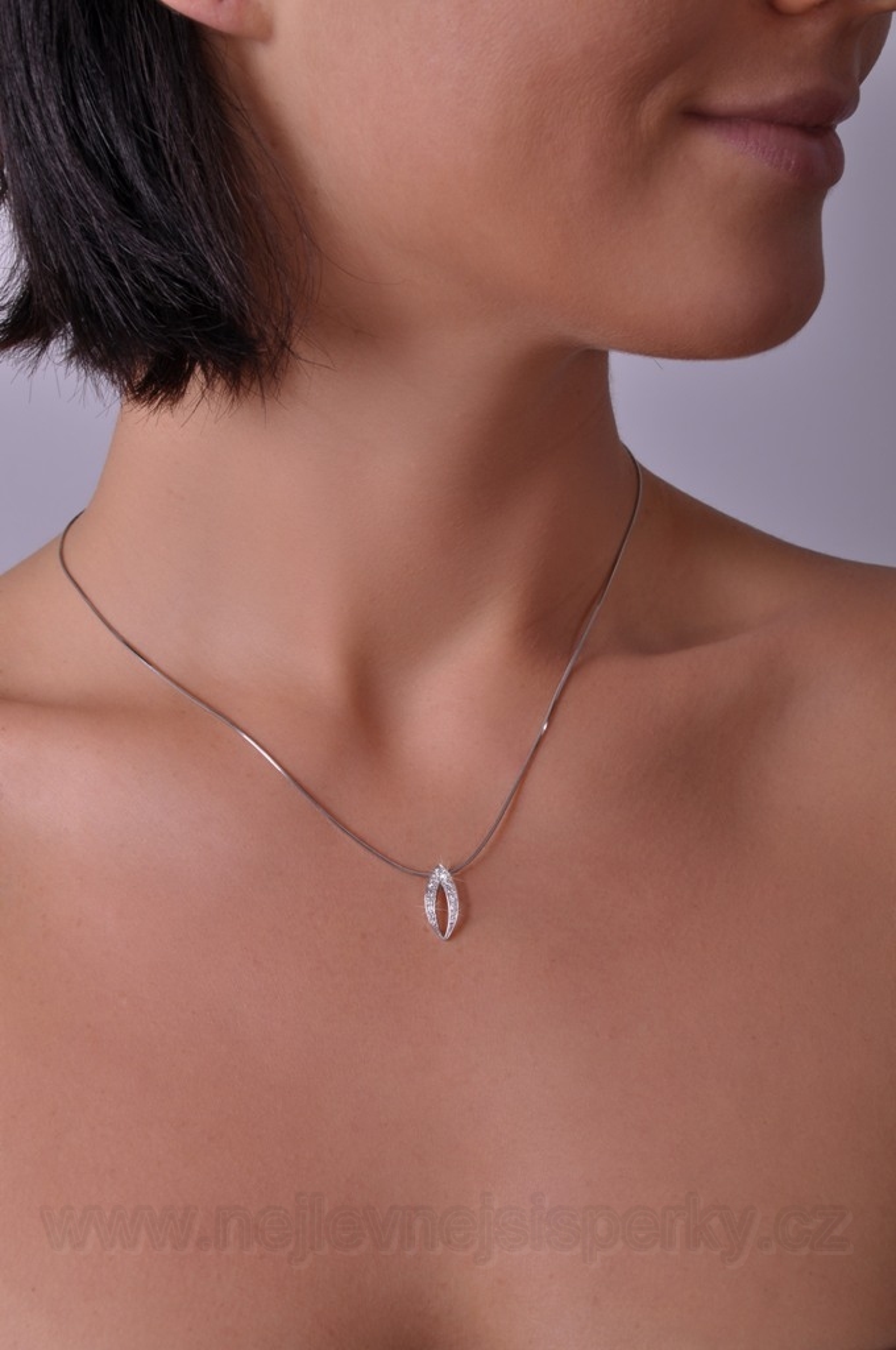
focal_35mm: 78
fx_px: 2920
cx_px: 448
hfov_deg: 17.4
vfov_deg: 26.0
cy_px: 675
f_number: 11
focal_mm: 52
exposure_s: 1/160
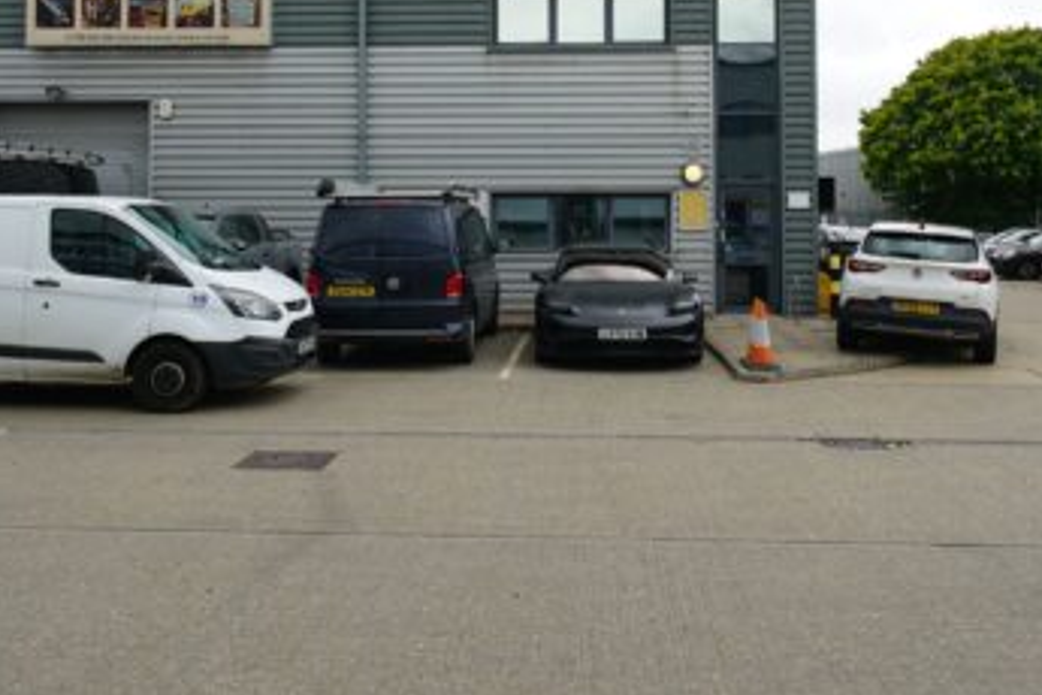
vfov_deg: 32.8
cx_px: 556
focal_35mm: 40
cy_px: 175
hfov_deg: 48.4
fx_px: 1158
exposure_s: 1/80
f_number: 9
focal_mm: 23
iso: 100
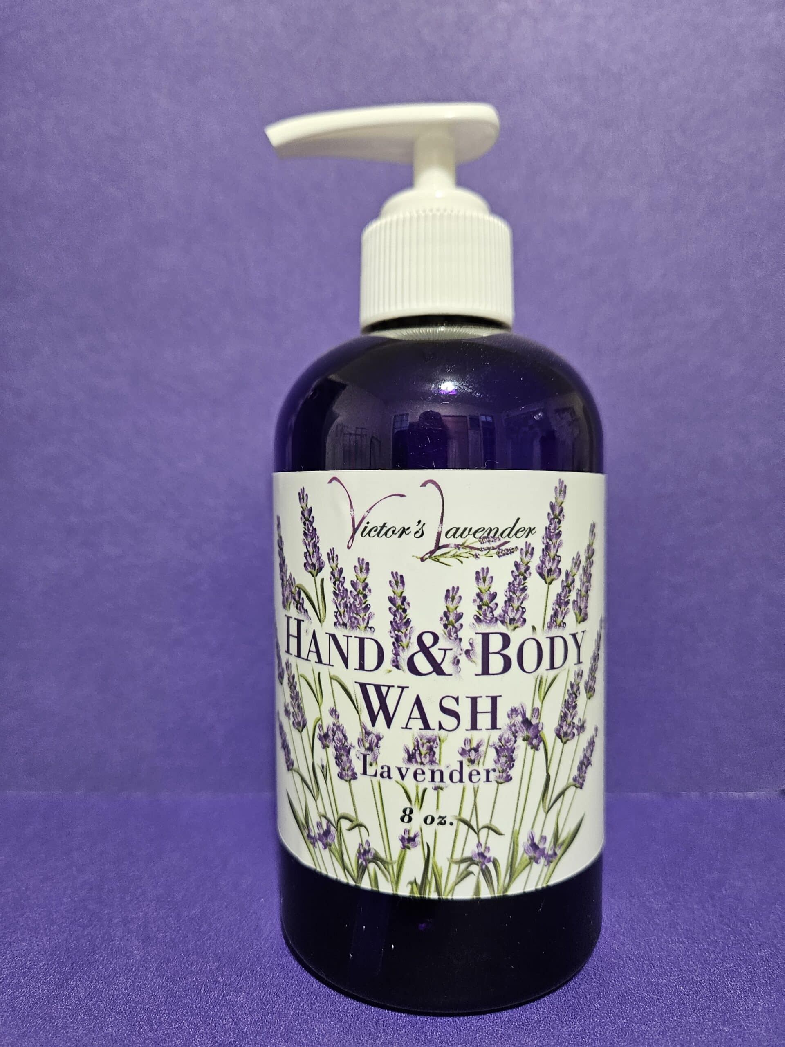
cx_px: 392
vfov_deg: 73.9
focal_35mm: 23
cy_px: 524
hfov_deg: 58.9
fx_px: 695
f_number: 1.8
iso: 200
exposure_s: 1/120
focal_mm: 5.4
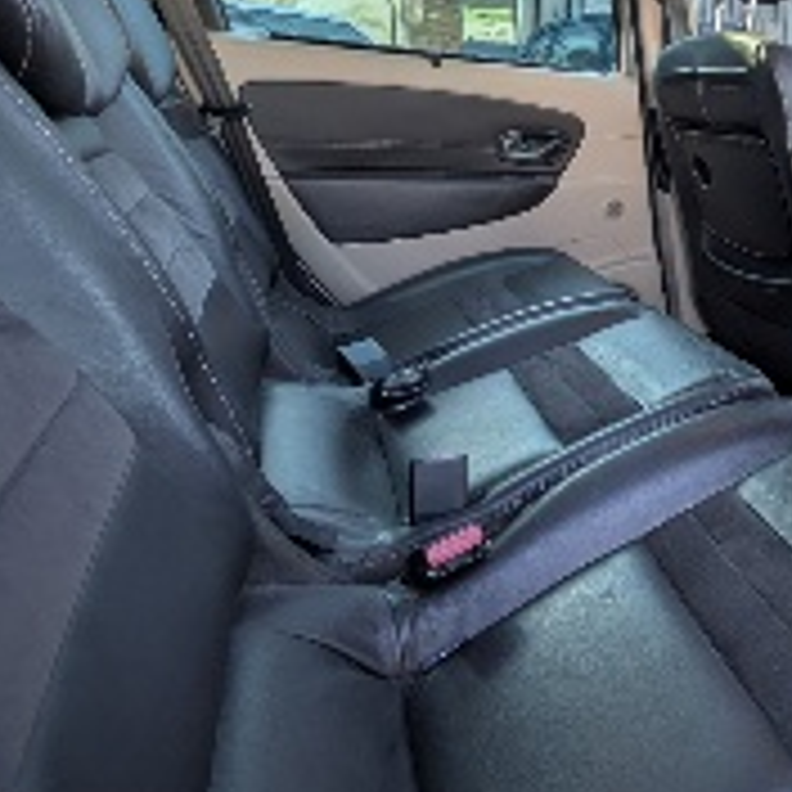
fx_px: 647
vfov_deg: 62.1
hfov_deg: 53.1
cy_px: 302
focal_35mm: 25
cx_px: 747
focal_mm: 2.23
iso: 41
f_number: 1.95
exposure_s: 1/181
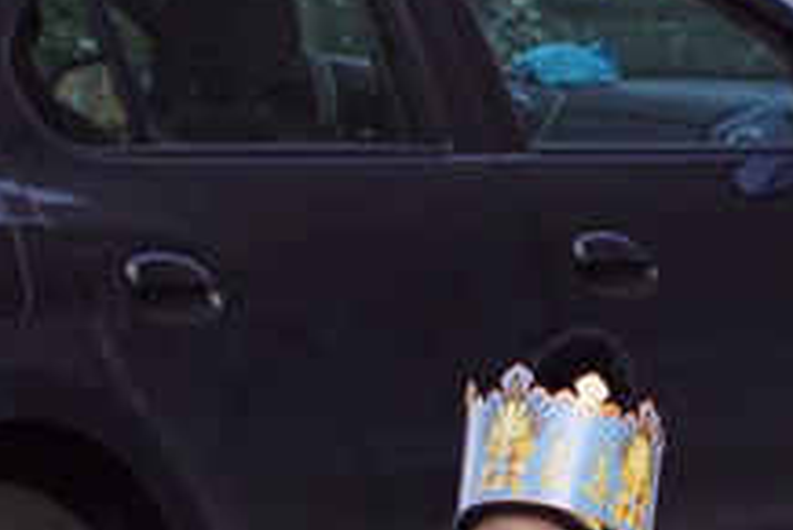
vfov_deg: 4.0
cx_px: 1257
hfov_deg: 5.9
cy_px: 641
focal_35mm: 345
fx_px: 7604
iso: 160
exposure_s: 1/160
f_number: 5
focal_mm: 50
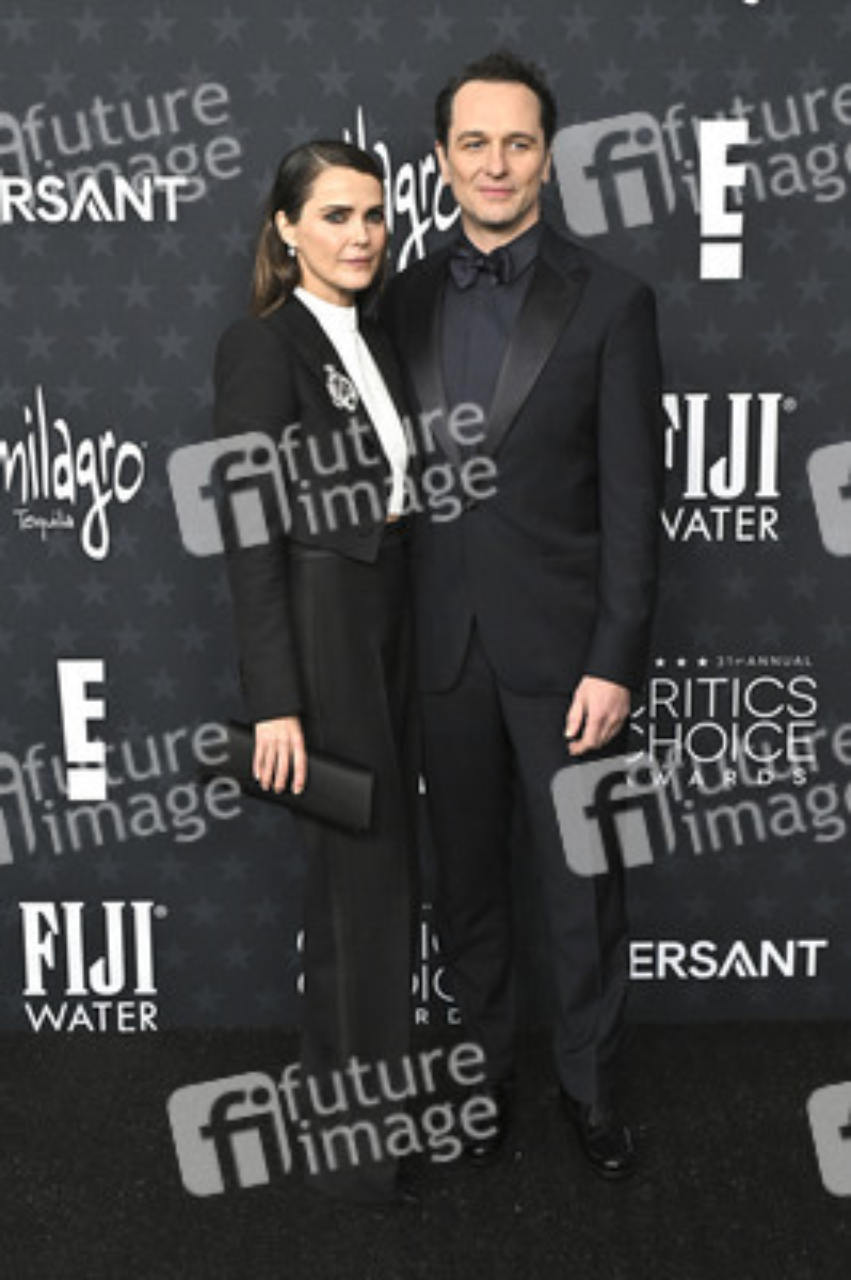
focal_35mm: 36
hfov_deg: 36.8
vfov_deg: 53.2
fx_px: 1279
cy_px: 640
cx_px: 426
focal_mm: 36
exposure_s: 1/320
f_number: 5.6
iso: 1250
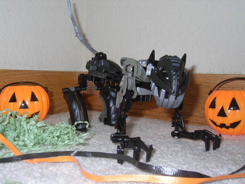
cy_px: 92
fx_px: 255
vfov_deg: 39.7
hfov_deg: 51.4
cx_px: 122
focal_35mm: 36
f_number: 4.8
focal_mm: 5.6
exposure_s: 1/30
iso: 100
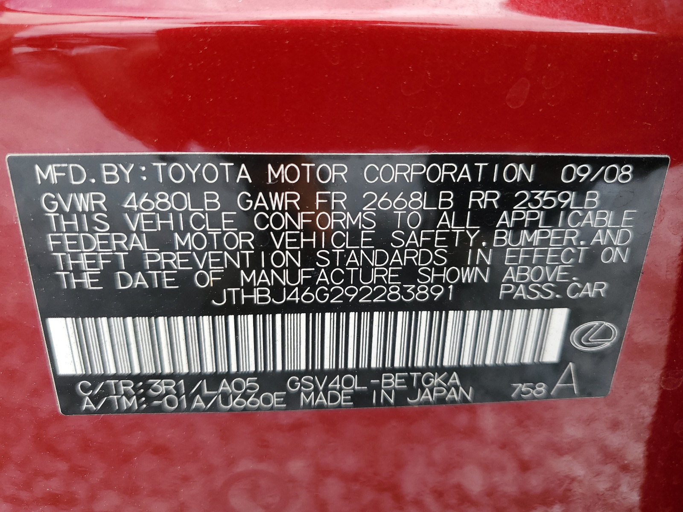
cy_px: 256
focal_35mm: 26
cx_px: 342
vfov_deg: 53.1
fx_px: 513
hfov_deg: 67.3
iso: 50
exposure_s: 1/435
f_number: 1.5
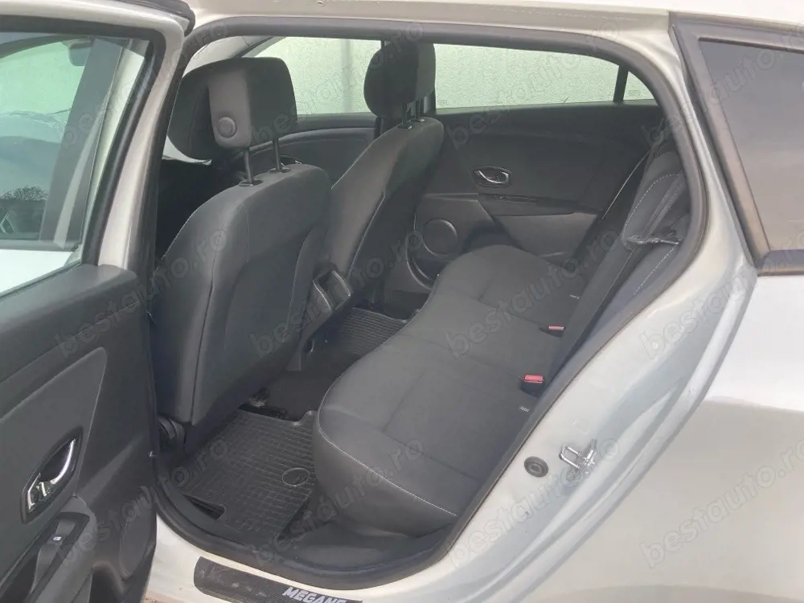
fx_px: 650
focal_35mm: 28
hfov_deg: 63.4
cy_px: 302
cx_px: 402
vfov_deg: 49.7
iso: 25
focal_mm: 3.99
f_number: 1.8
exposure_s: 1/121
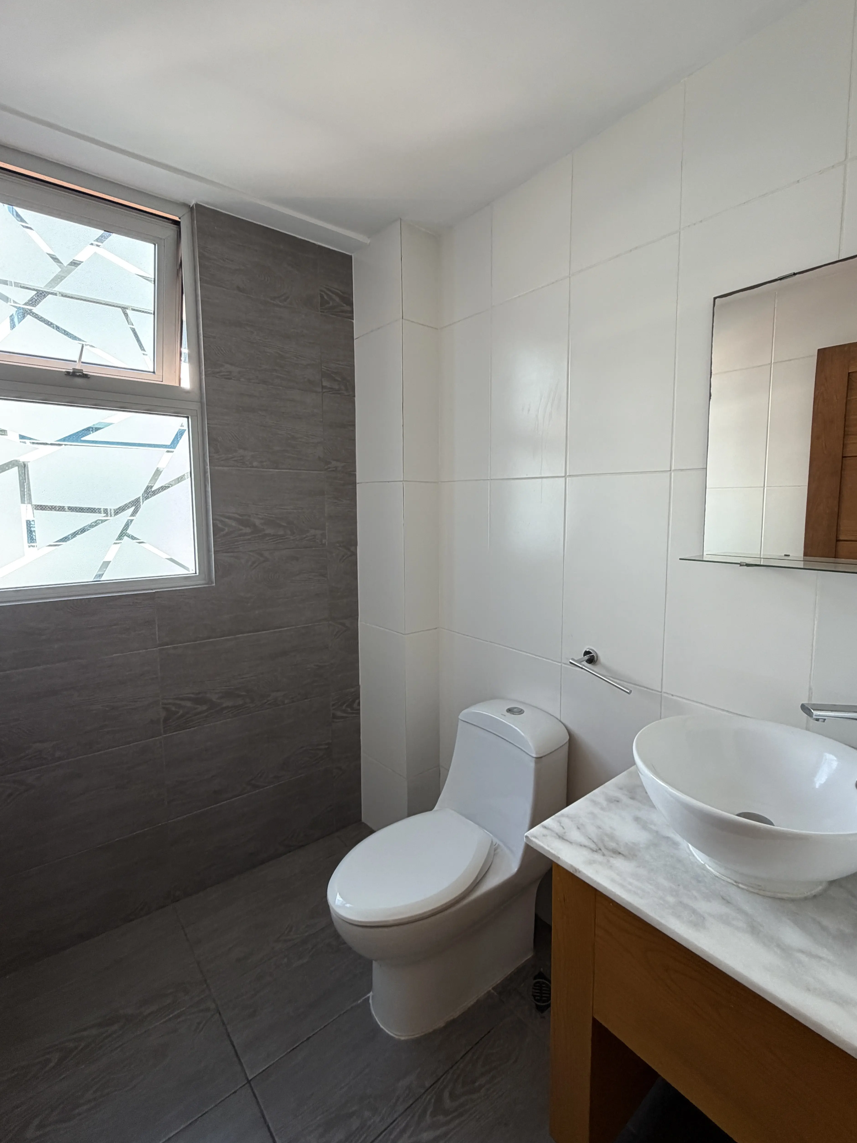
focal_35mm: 16
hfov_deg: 77.9
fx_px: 528
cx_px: 474
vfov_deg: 94.5
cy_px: 557
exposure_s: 1/121
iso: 200
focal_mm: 2.22
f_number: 2.2
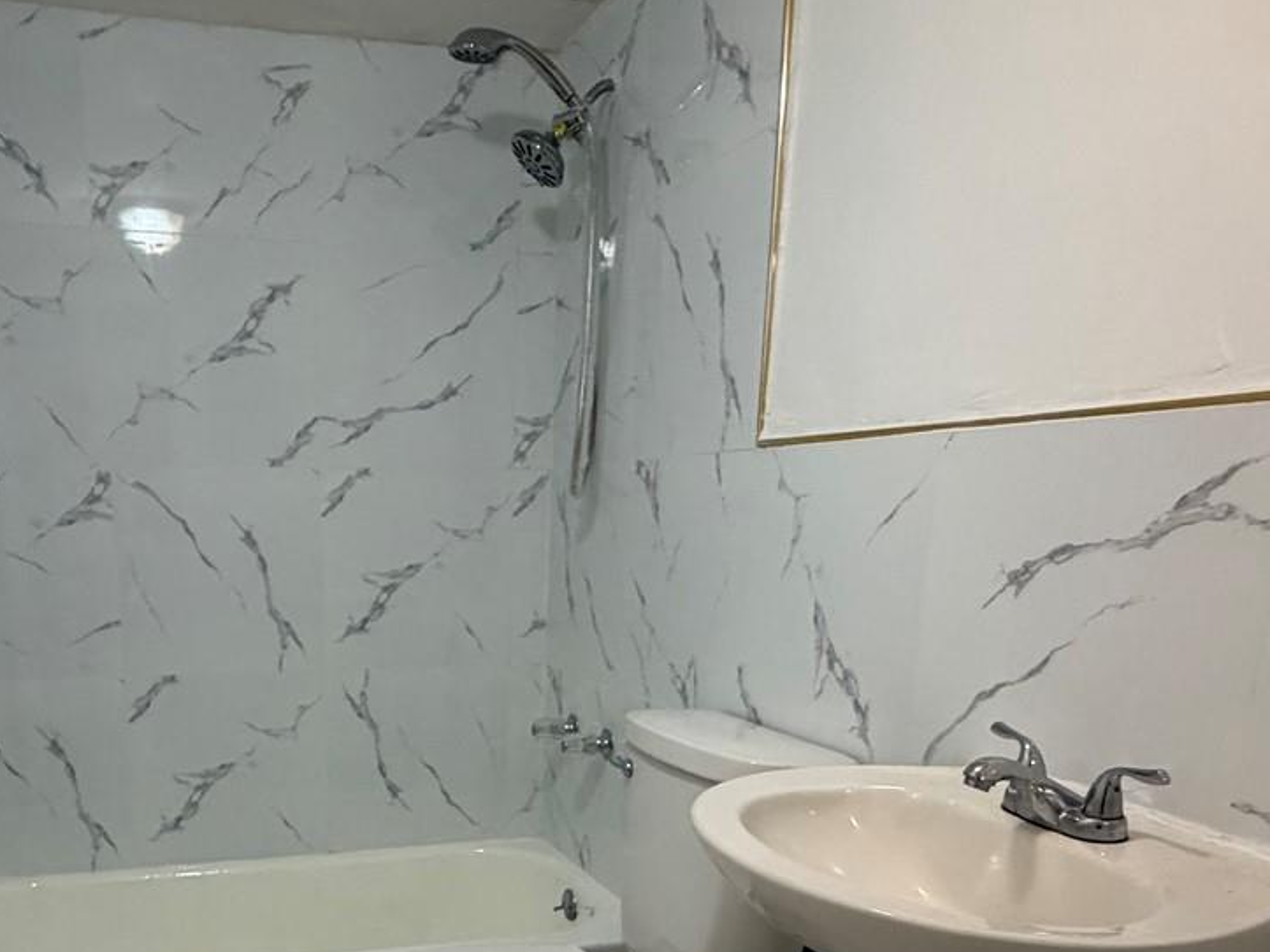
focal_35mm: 31
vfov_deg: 41.9
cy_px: 848
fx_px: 1137
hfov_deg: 57.3
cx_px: 441
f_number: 2.2
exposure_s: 1/120
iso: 320
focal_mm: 2.22
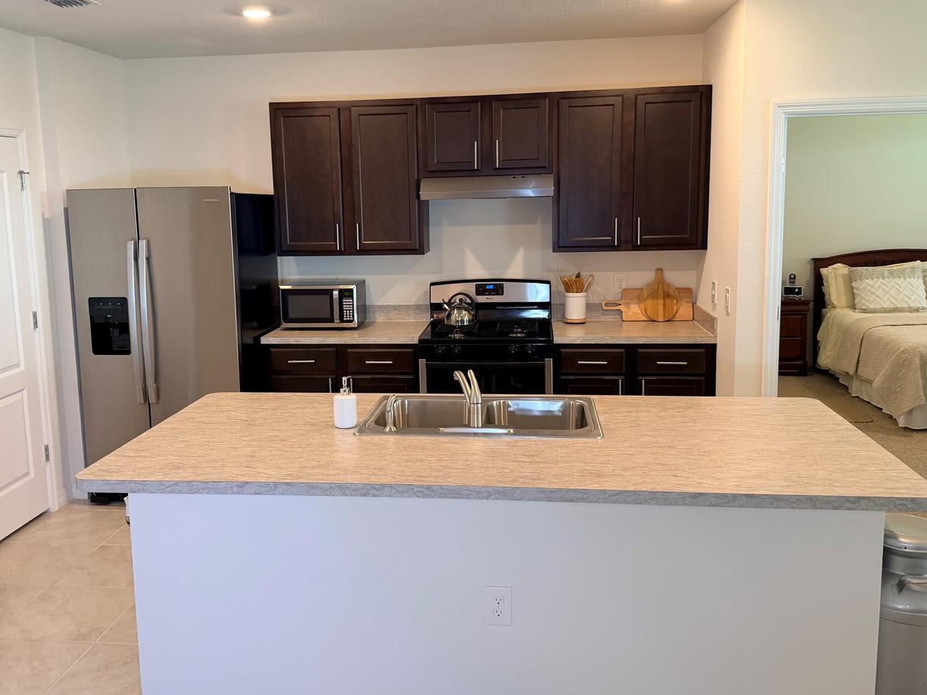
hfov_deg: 58.3
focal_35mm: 31
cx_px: 425
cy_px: 311
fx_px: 830
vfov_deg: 45.4
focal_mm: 6.76
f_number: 1.78
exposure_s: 1/60
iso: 125
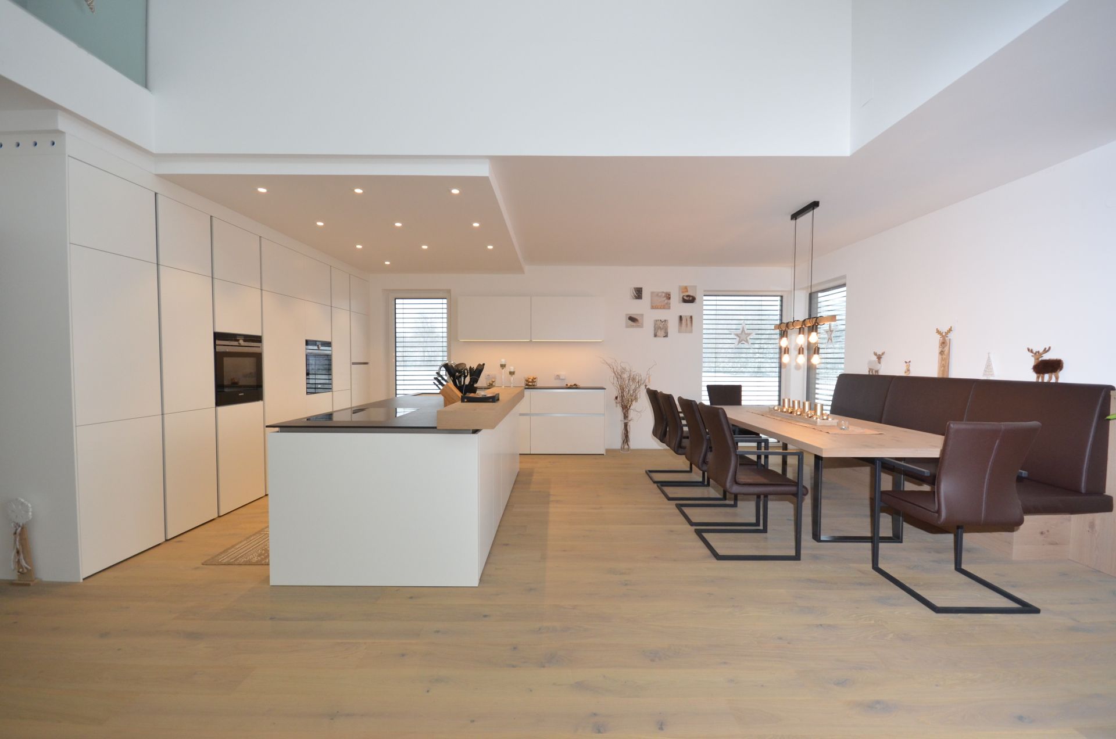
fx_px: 464
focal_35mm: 15
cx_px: 558
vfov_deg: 77.1
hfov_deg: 100.5
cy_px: 370
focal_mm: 10
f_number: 7.1
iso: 1000
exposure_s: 1/125
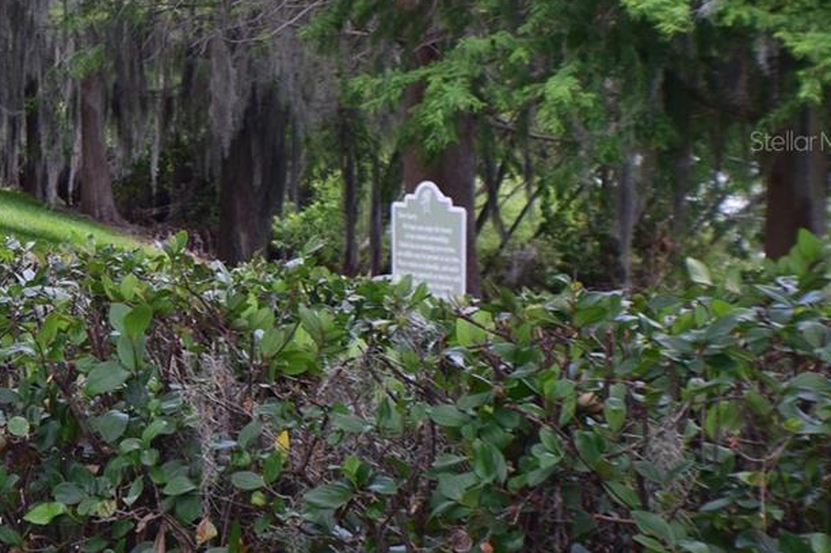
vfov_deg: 7.3
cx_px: -214
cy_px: 141
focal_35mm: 188
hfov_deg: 10.7
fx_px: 4337
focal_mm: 48
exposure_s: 1/160
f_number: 9
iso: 400
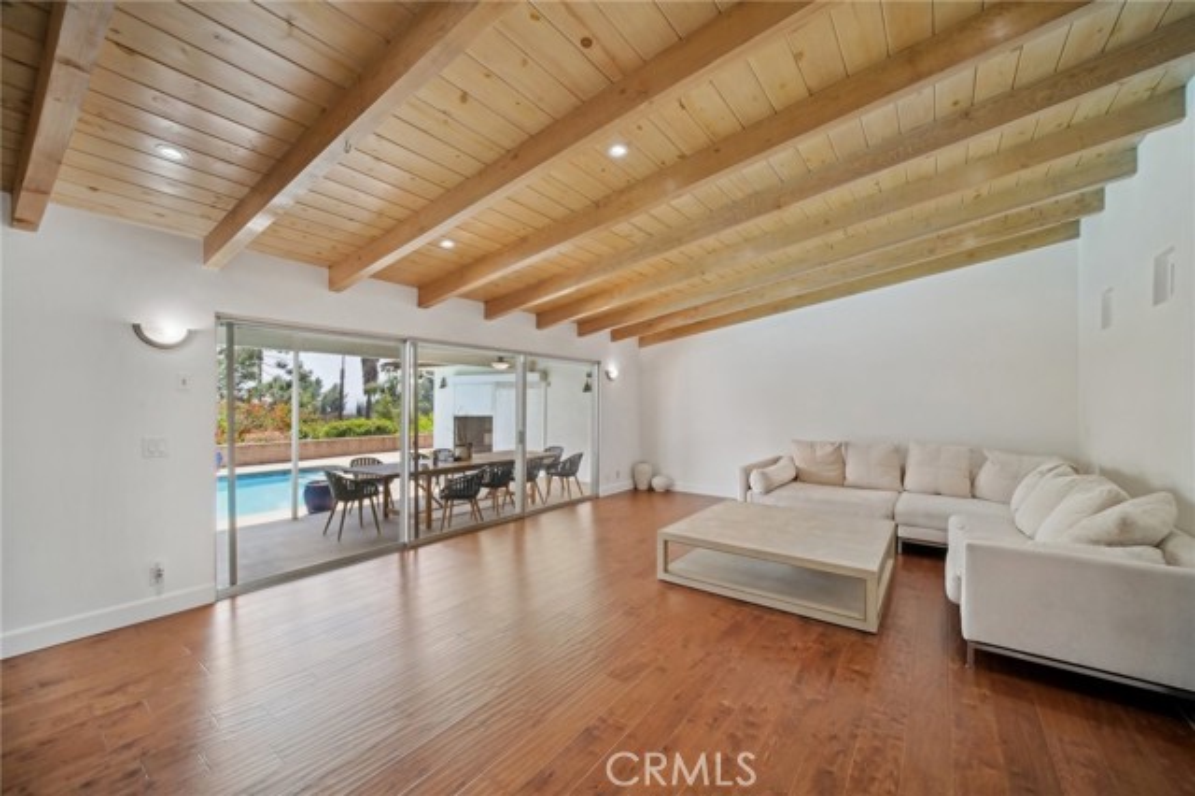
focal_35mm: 14
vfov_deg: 81.1
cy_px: 398
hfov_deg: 104.3
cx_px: 598
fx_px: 464
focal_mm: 9
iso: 400
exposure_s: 1/8
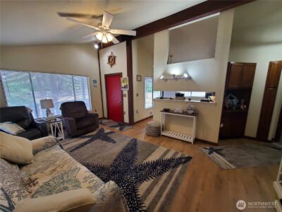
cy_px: 106
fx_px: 106
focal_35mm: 13
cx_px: 141
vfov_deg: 89.9
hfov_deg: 106.2
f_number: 2.2
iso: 200
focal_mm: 1.8
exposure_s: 1/60
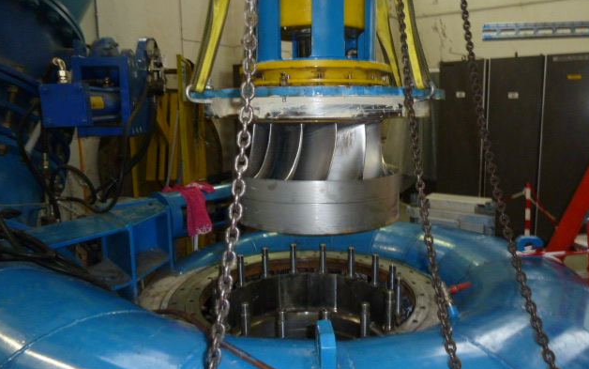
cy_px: 177
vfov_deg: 46.0
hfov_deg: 68.4
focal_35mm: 27
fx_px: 434
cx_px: 296
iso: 400
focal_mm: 4.1
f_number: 3.3
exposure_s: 1/30
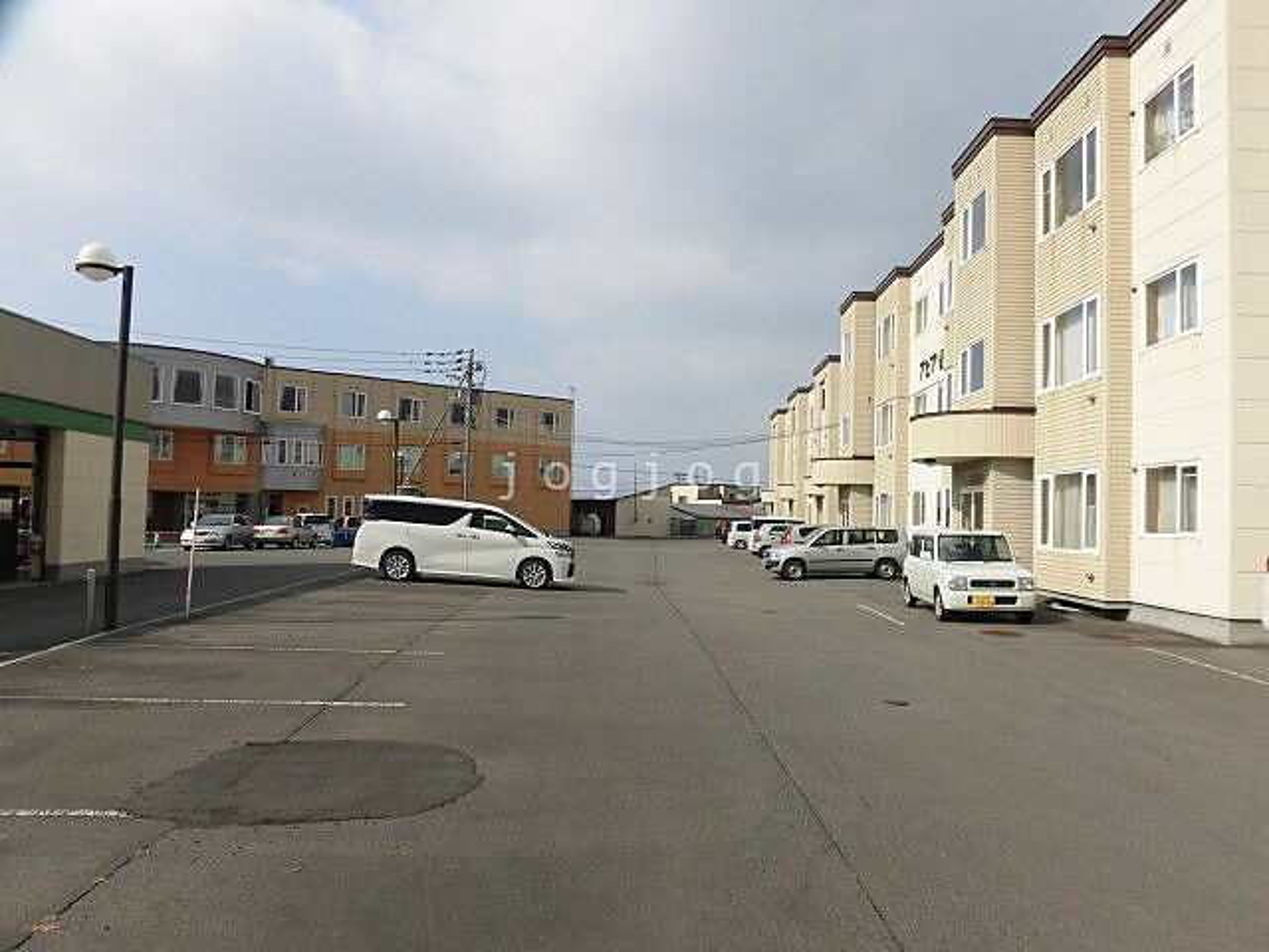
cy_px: 476
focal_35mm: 24
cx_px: 634
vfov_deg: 56.8
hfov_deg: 71.6
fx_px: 880
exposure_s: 1/320
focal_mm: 4.3
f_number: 7.8
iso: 100
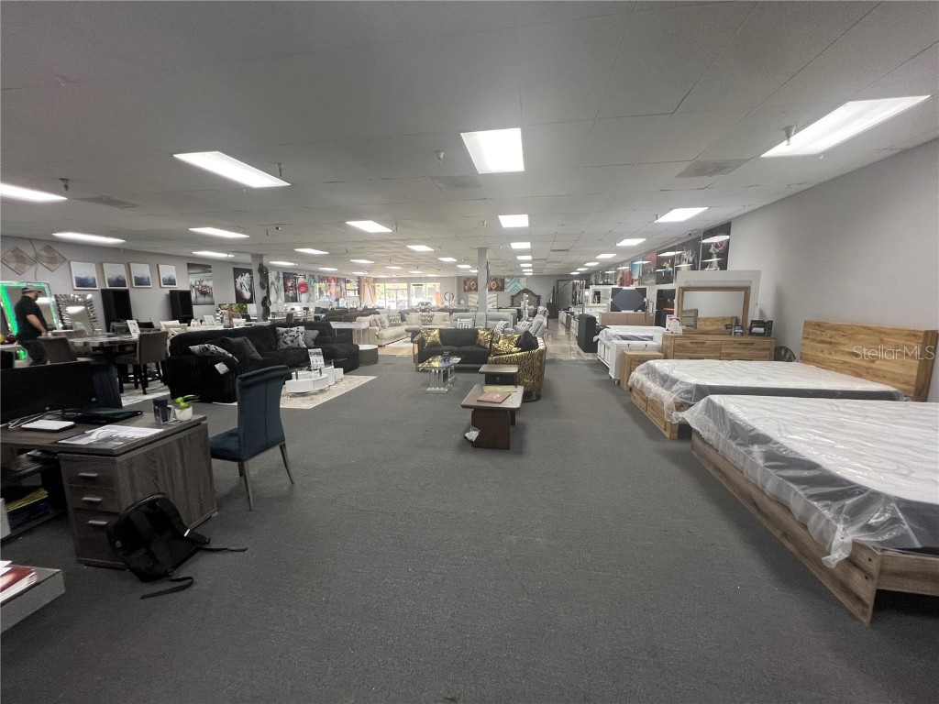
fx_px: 353
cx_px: 470
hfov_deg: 106.2
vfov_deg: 89.9
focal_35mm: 13
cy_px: 352
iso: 160
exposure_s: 1/60
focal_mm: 1.57
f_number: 1.8
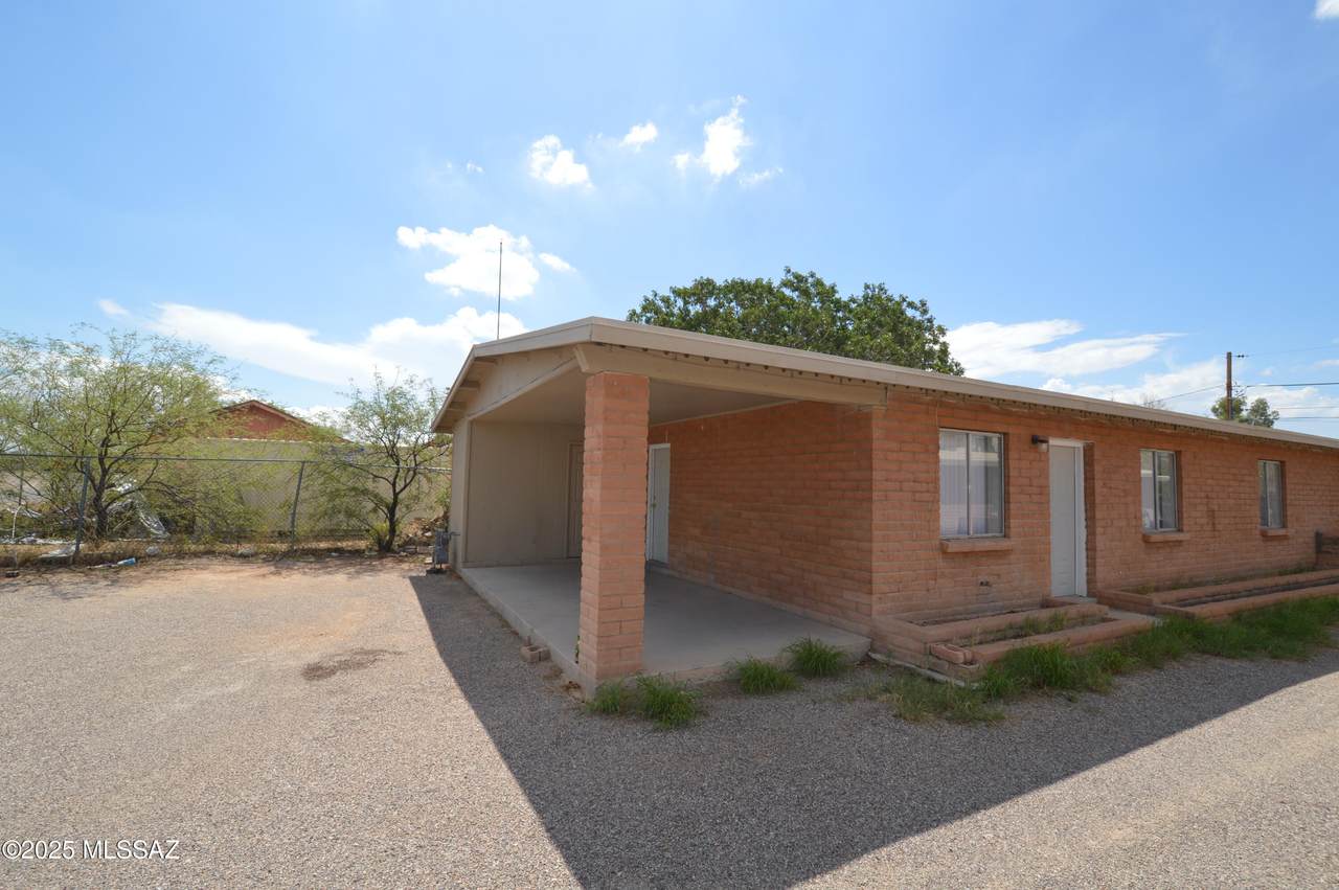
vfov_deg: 77.2
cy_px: 445
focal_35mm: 15
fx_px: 557
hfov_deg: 100.4
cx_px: 670
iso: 100
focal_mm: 10
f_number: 9
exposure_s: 1/200
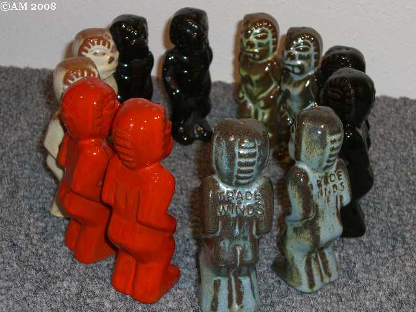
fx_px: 793
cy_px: 156
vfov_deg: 22.3
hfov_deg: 29.4
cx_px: 208
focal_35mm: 66
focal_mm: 13.7
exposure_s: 1/30
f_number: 3.8
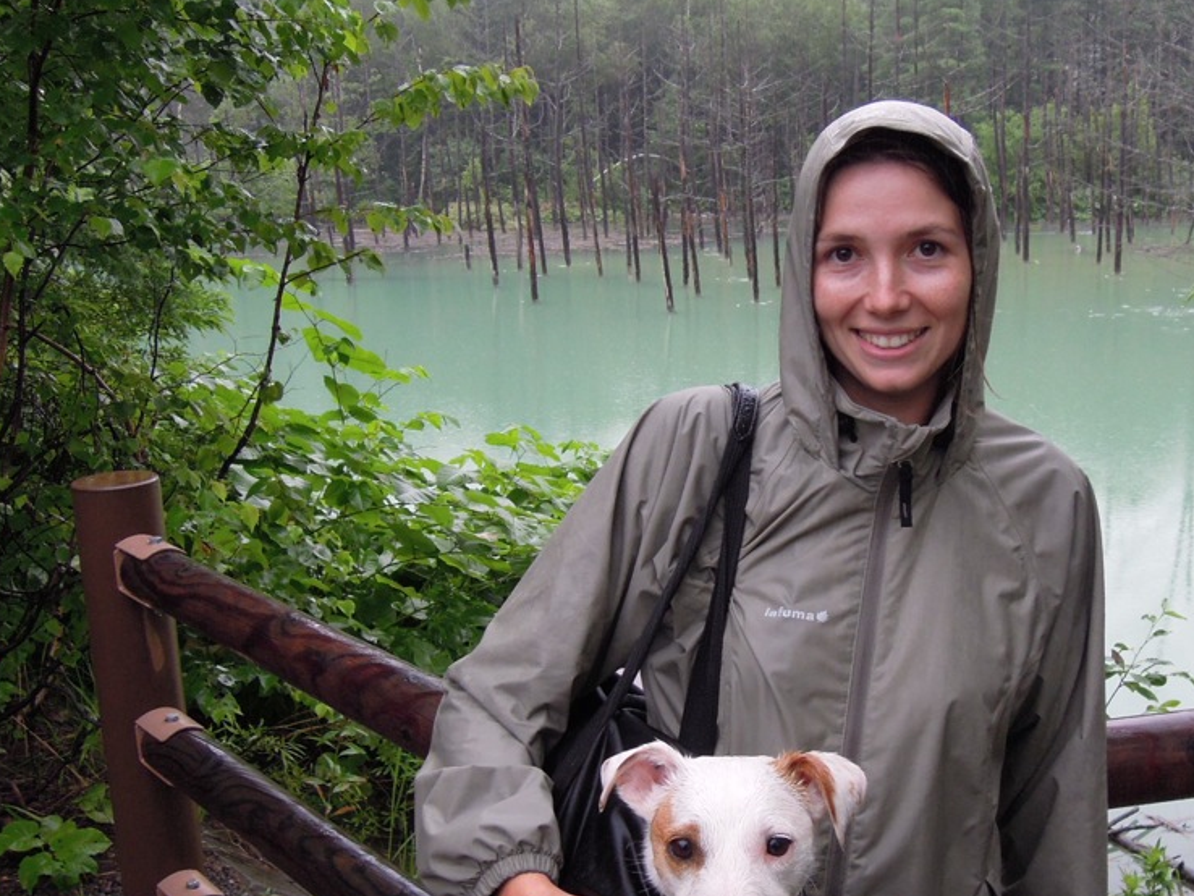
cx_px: 738
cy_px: 440
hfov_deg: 44.5
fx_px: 1449
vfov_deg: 34.4
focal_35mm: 42
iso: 280
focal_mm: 5.5
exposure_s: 1/50
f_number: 3
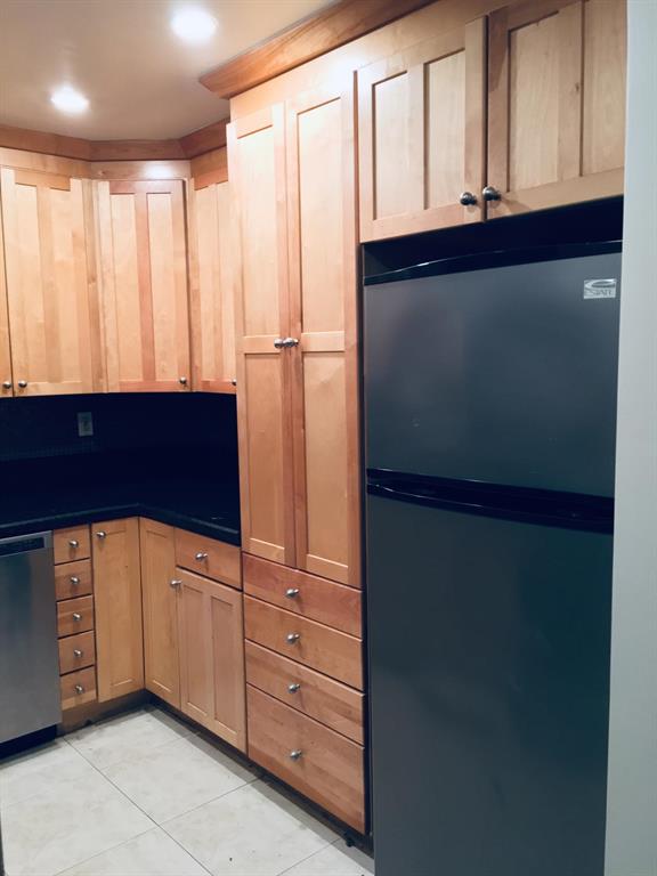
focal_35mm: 29
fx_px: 734
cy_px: 438
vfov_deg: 61.7
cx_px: 328
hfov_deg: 48.2
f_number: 2.2
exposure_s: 1/30
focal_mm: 4.15
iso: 160
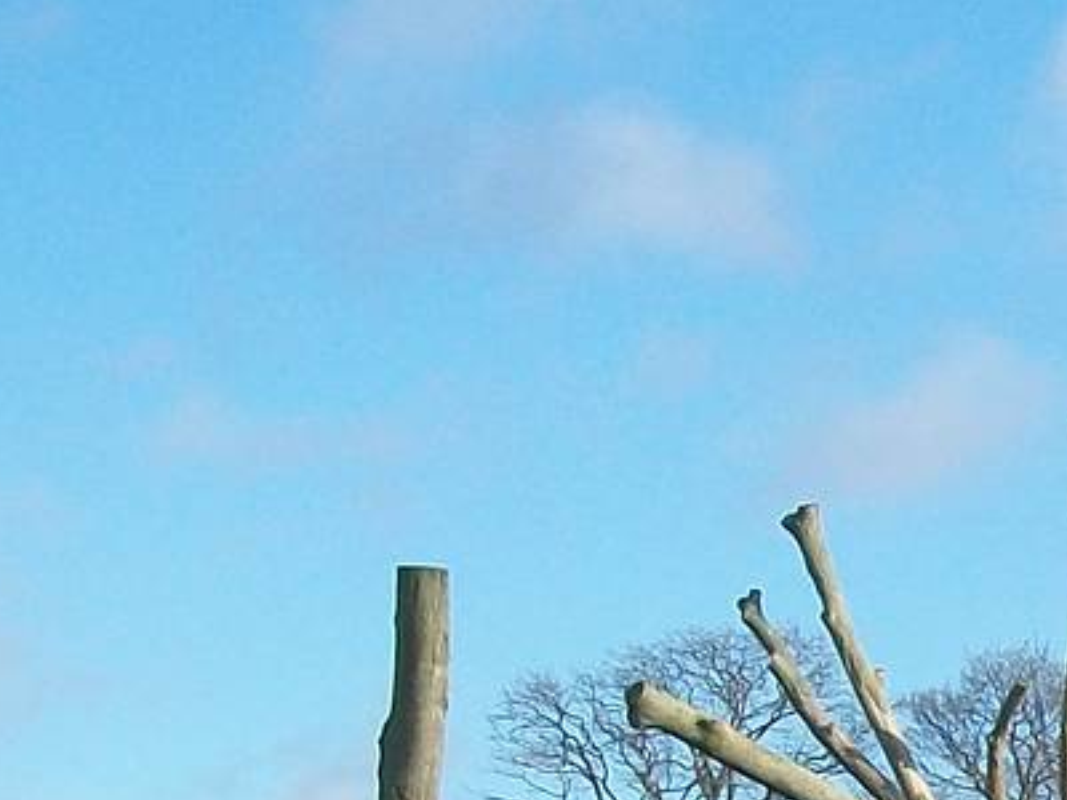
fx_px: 4932
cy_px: 1256
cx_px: 1707
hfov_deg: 11.7
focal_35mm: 160
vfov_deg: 9.0
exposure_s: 1/160
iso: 80
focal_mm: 7.1
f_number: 6.3
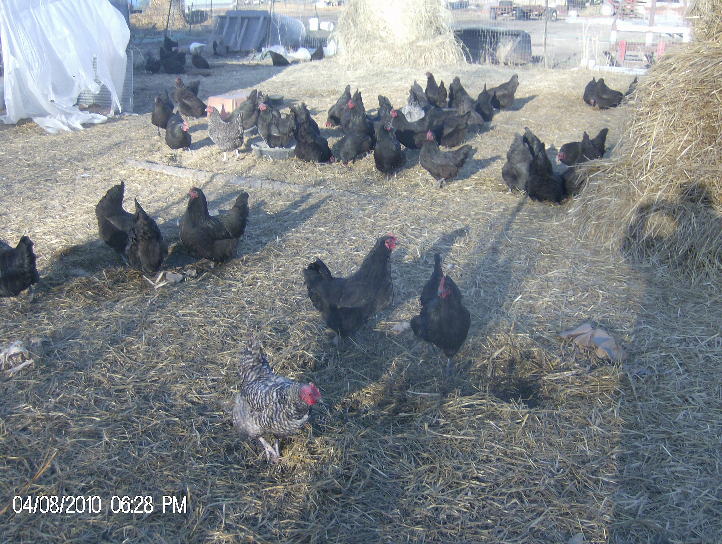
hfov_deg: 48.9
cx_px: 348
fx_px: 794
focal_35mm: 38
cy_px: 281
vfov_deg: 37.8
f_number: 2.8
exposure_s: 1/409
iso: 100
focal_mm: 6
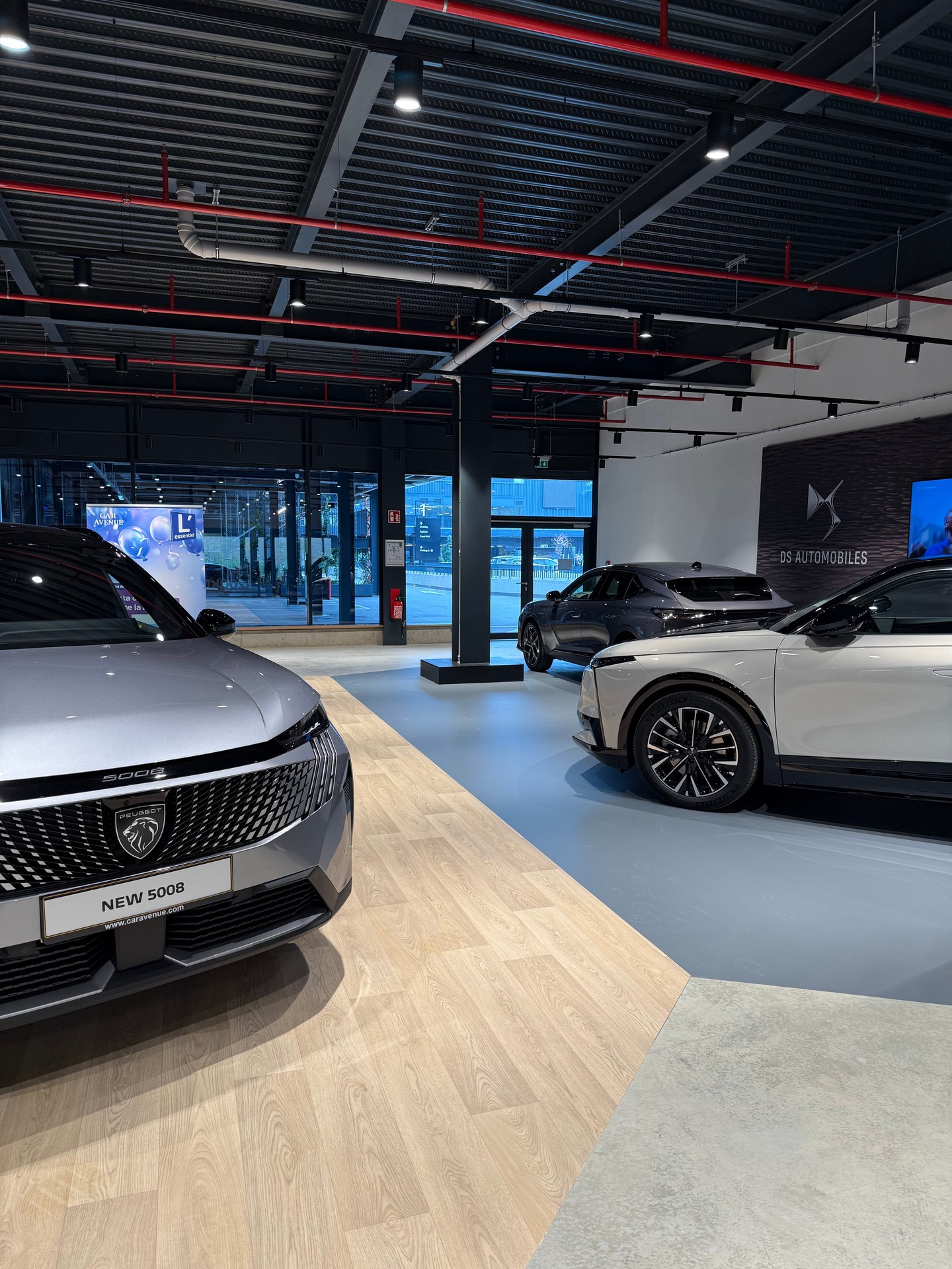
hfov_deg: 56.8
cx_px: 476
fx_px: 880
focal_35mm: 24
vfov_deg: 71.6
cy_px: 634
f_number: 1.78
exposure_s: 1/100
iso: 80
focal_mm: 6.76
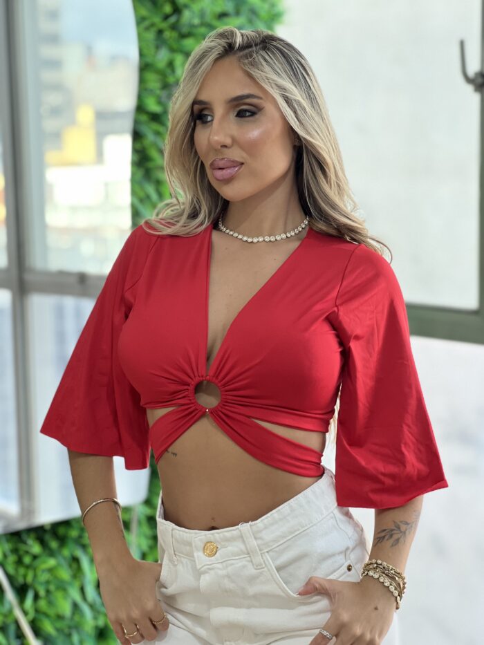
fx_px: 1435
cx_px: 242
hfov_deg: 19.1
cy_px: 322
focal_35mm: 77
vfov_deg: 25.3
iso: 250
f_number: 2.8
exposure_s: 1/120
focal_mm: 9
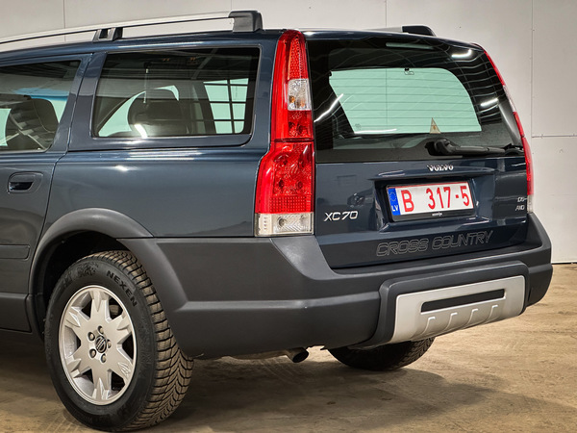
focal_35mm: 77
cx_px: 288
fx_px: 1283
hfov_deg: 25.3
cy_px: 216
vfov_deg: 19.1
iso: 640
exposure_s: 1/35
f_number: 2.8
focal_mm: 9
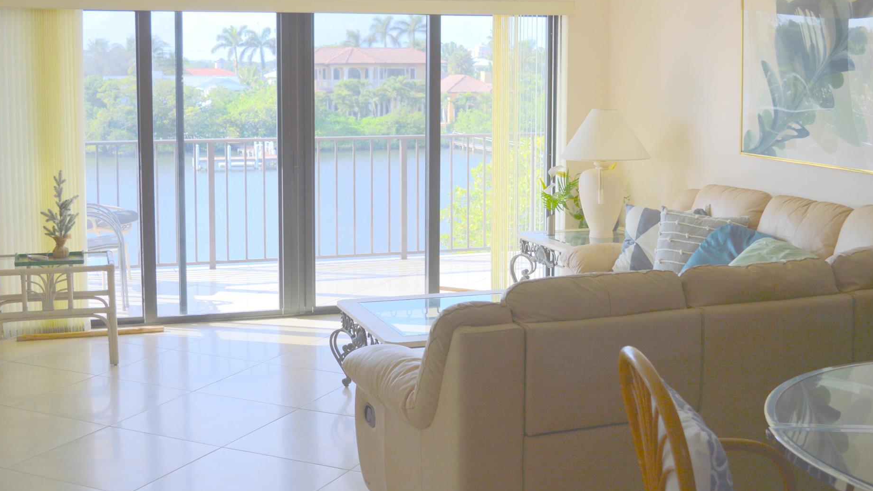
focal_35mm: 49
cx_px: 399
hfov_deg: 42.1
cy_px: 189
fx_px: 1134
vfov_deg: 24.4
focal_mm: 28
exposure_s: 1/125
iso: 100
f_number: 5.6
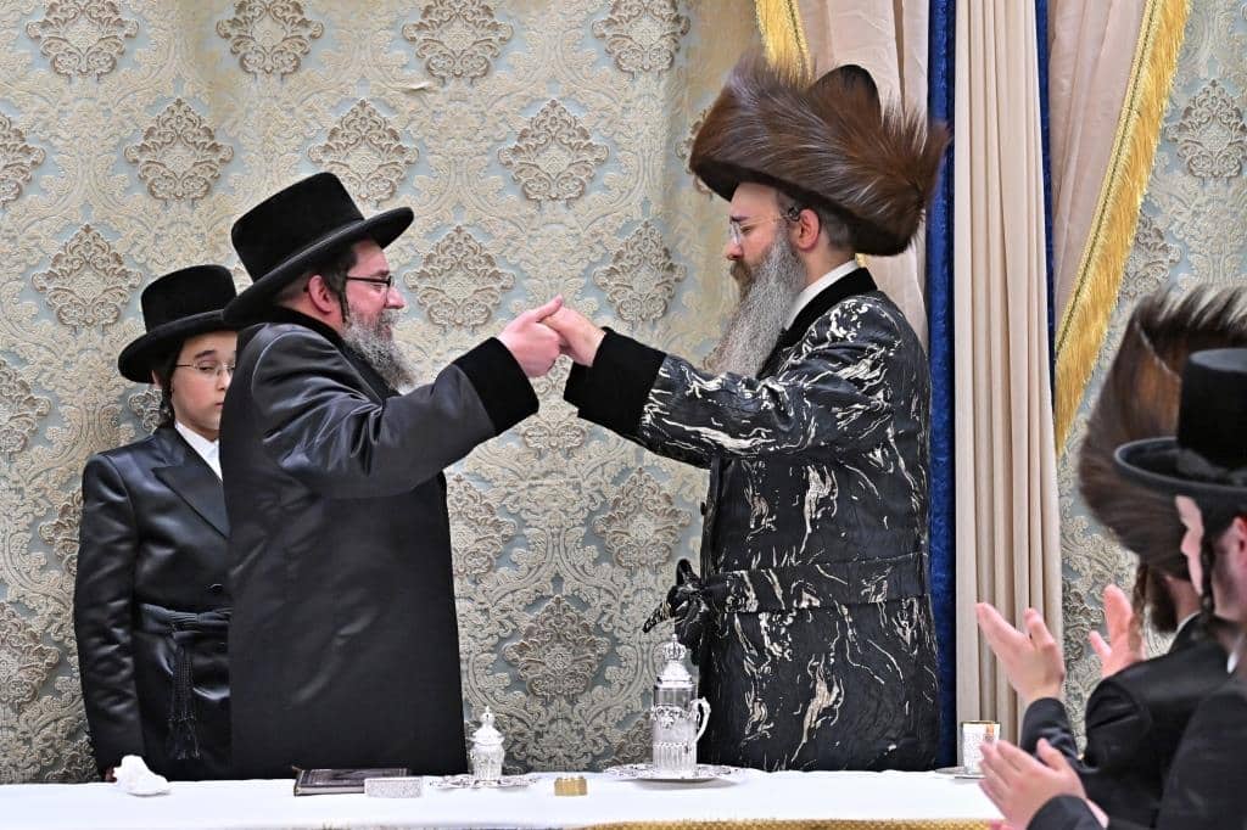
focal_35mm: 118
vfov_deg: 11.6
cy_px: 415
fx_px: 4086
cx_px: 624
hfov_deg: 17.4
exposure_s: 1/200
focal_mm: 79
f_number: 4
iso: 1250
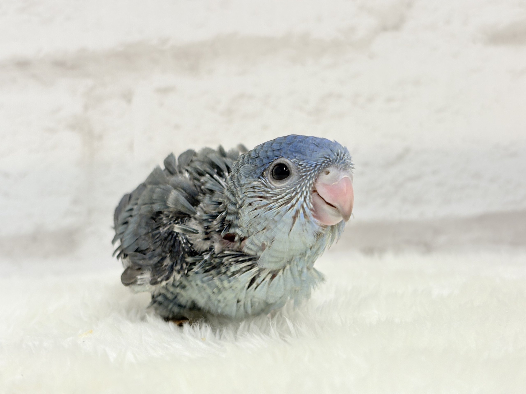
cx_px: 263
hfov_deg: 36.8
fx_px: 790
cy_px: 197
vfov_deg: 28.0
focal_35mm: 52
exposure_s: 1/50
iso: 40
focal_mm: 5.96
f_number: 1.6
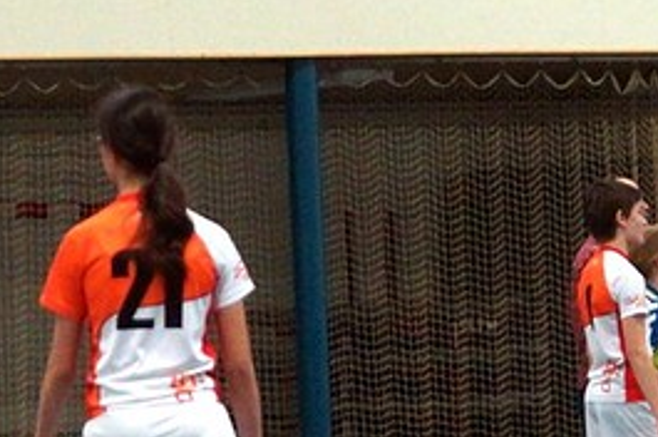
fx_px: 4235
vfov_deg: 5.9
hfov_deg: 8.9
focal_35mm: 232
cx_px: 97
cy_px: 72
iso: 1250
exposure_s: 1/200
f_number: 2.8
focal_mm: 40
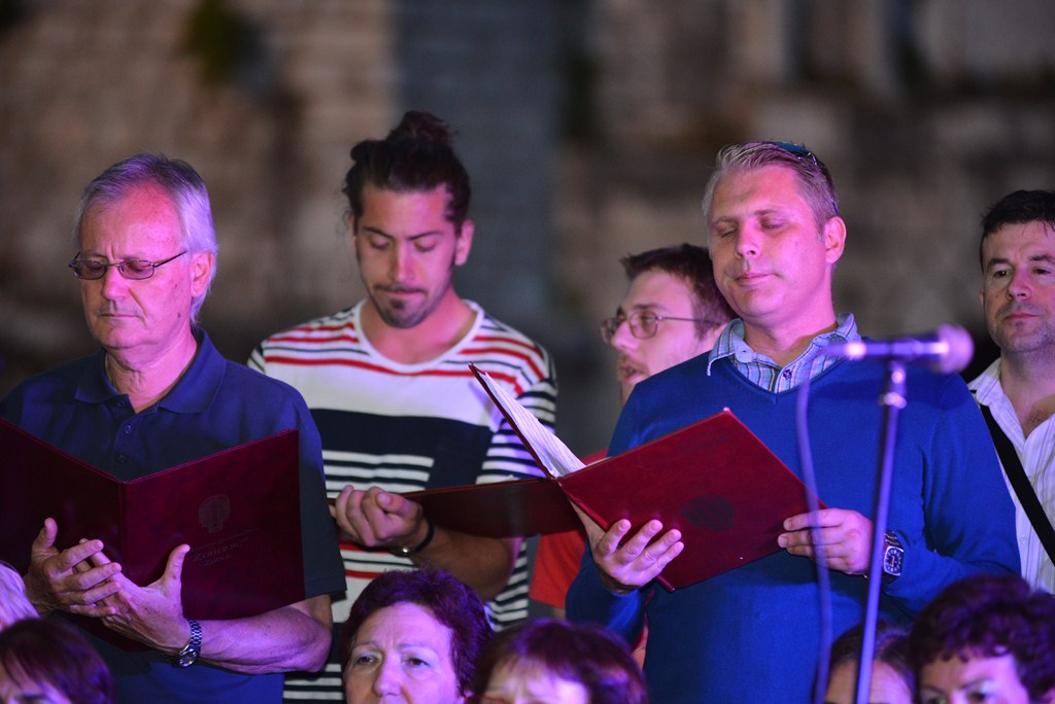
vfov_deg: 6.9
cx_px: 528
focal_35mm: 200
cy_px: 352
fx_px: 5864
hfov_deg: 10.3
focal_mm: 200
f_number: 3.2
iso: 2000
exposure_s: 1/160
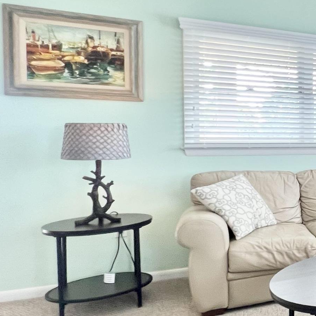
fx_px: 403
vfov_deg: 42.8
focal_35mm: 39
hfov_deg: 26.2
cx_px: 506
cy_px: 153
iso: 200
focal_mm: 1.57
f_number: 1.8
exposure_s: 1/60
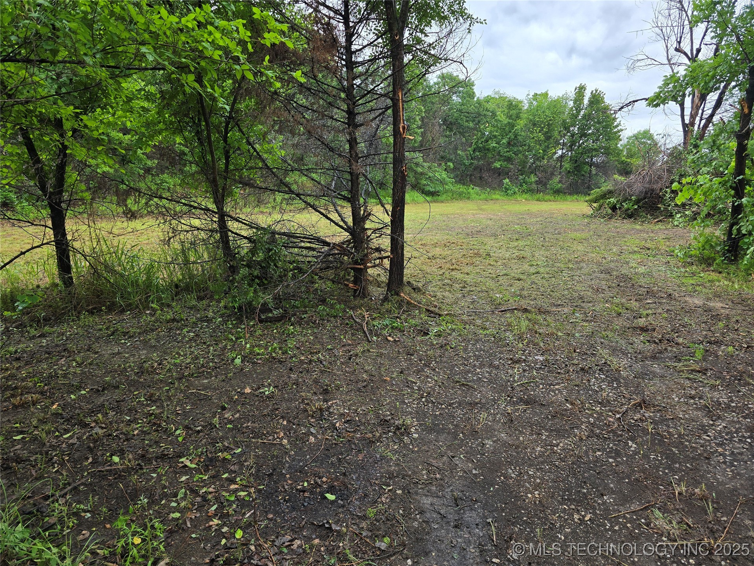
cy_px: 283
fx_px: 501
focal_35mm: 23
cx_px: 377
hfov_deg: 73.9
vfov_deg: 58.9
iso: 50
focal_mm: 6.3
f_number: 1.7
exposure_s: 1/180
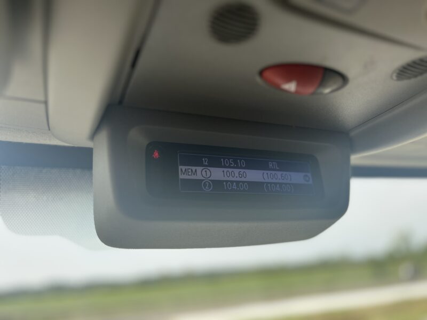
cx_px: 214
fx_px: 321
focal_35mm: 26
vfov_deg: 53.1
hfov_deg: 67.3
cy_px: 160
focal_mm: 5.1
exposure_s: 1/371
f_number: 1.6
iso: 50
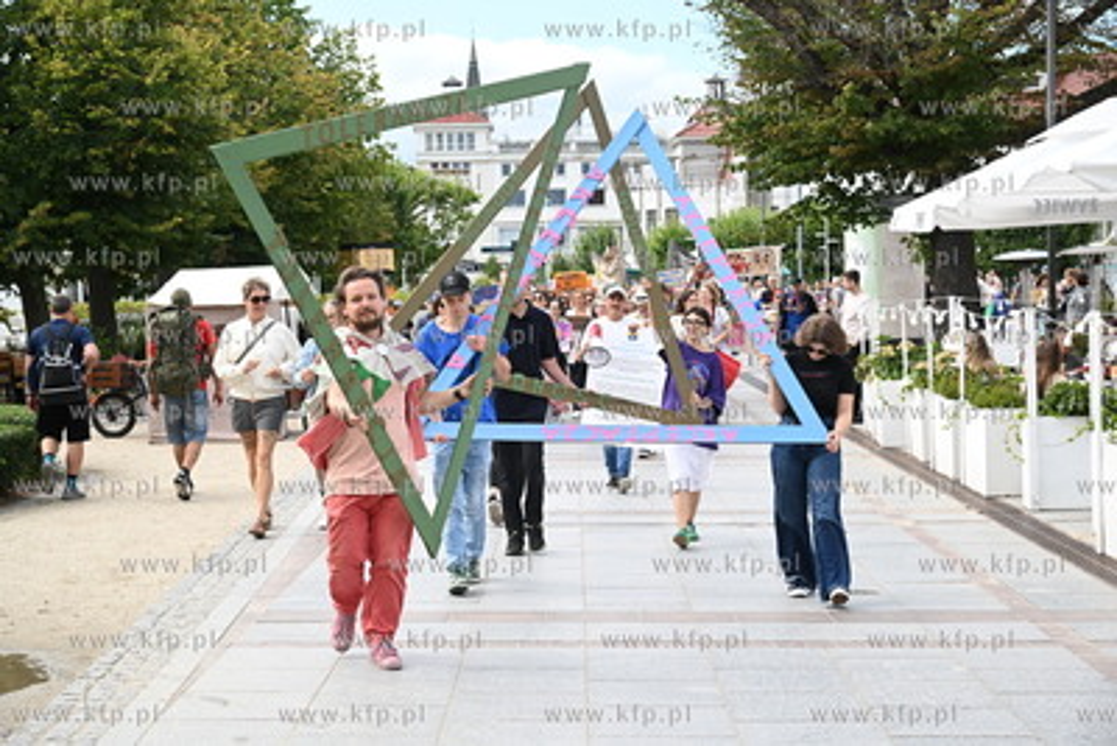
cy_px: 373
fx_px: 2017
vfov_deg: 20.9
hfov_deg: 30.9
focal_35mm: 65
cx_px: 558
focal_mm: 65
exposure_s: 1/500
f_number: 5.6
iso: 400
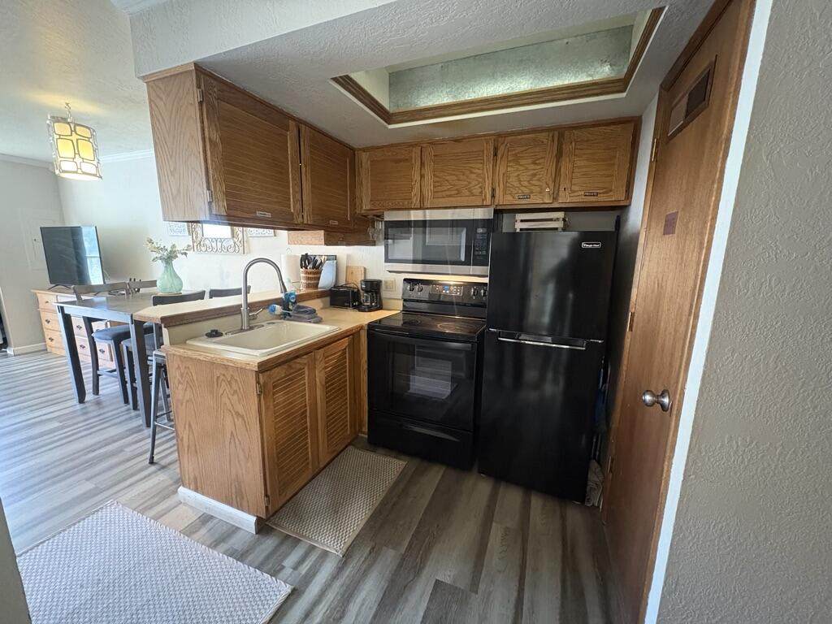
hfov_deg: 102.1
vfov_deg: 85.7
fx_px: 336
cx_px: 416
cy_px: 312
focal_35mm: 14
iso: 1000
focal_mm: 2.22
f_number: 2.2
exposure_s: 1/30
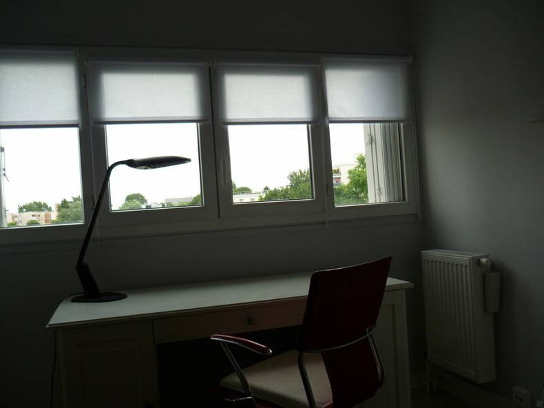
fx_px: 487
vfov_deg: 45.4
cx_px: 272
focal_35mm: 31
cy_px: 204
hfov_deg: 58.4
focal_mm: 5.5
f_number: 2.8
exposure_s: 1/100
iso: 80
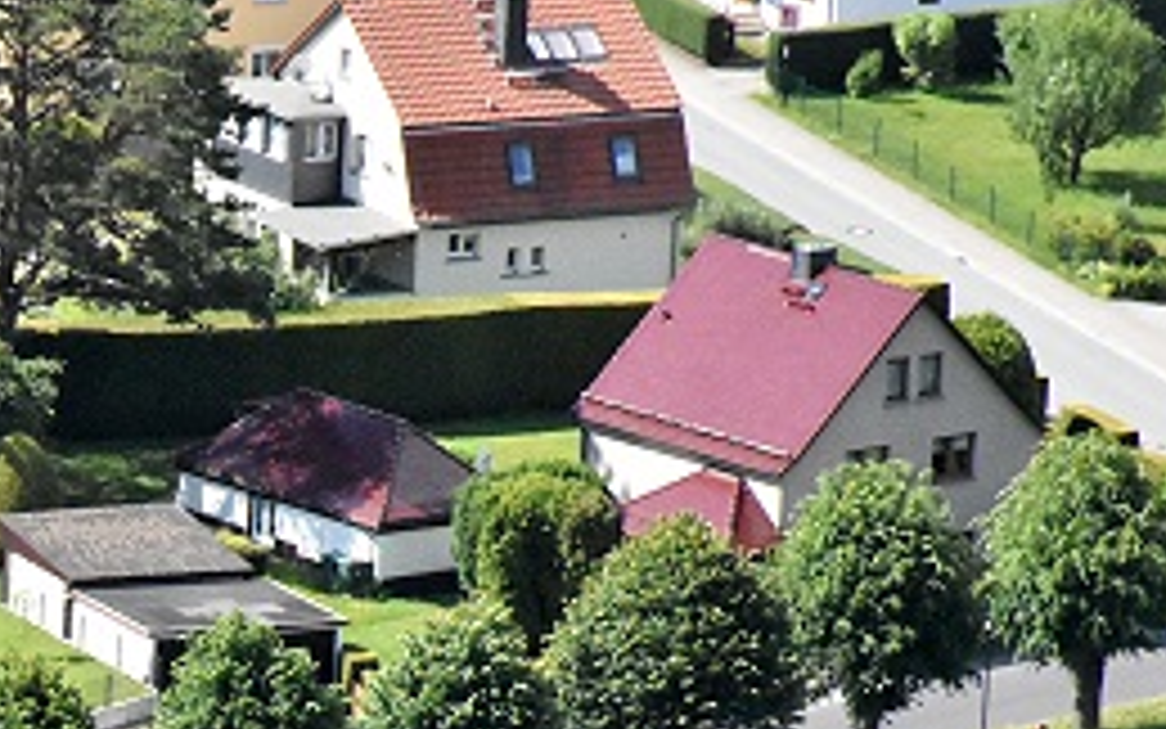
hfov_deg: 4.2
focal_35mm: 495
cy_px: 760
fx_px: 15733
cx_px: -90
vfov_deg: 2.7
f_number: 10
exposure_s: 1/8000
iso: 5600
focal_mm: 140
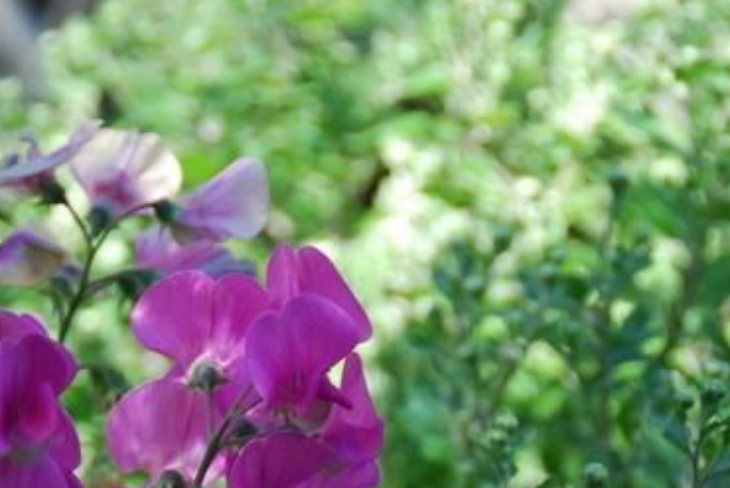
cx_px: 128
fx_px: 6065
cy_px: 620
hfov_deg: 6.9
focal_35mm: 299
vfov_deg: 4.6
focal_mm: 72
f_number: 6.3
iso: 200
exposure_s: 1/125
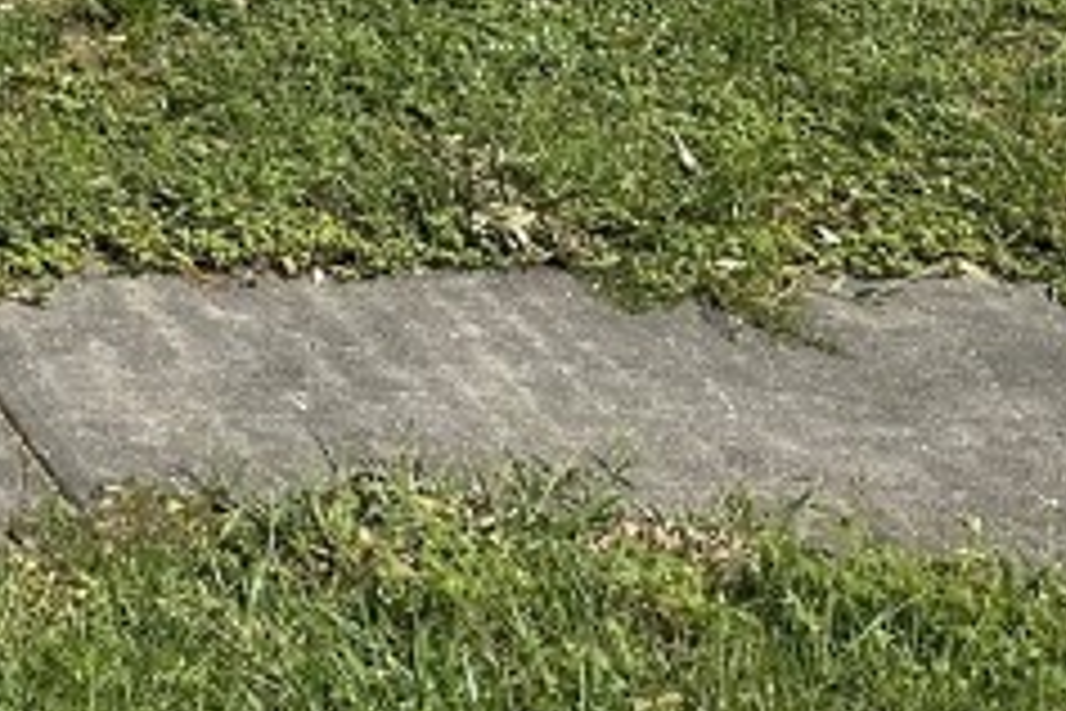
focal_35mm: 108
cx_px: -756
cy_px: -945
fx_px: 3198
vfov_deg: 10.9
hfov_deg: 16.4
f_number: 1.78
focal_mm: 6.86
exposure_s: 1/4184
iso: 80
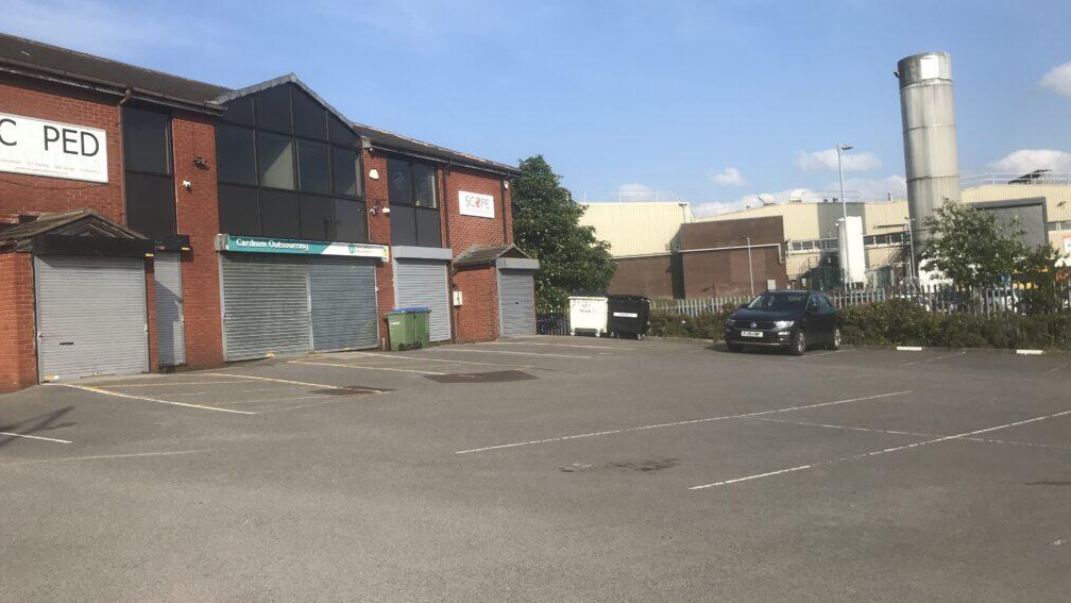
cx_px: 534
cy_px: 292
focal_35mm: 31
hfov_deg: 62.6
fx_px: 880
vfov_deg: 37.8
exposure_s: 1/2227
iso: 20
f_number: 1.8
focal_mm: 3.99
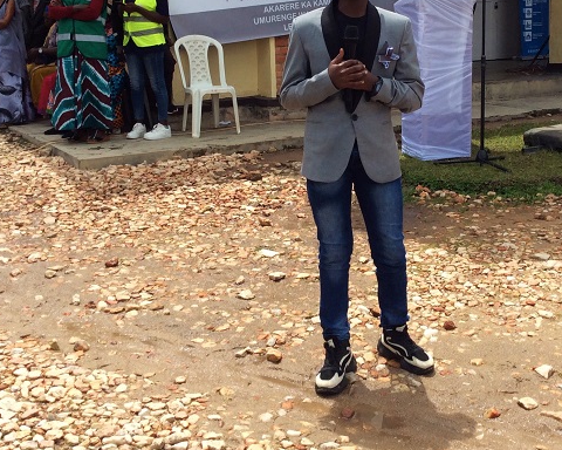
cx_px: 357
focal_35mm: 52
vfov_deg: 28.9
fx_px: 865
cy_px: 149
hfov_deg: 35.8
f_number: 2.4
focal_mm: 3.3
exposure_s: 1/1431
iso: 32
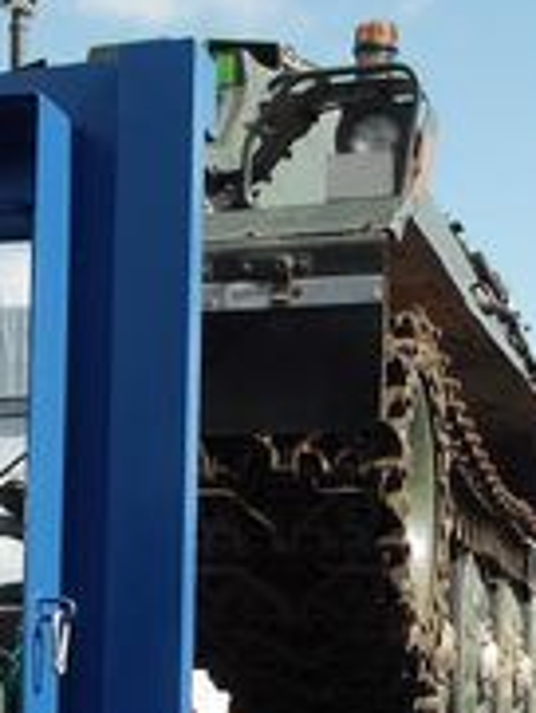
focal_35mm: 99
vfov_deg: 19.3
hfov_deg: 14.6
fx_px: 2042
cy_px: 709
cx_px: -39
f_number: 7.1
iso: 80
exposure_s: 1/180
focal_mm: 6
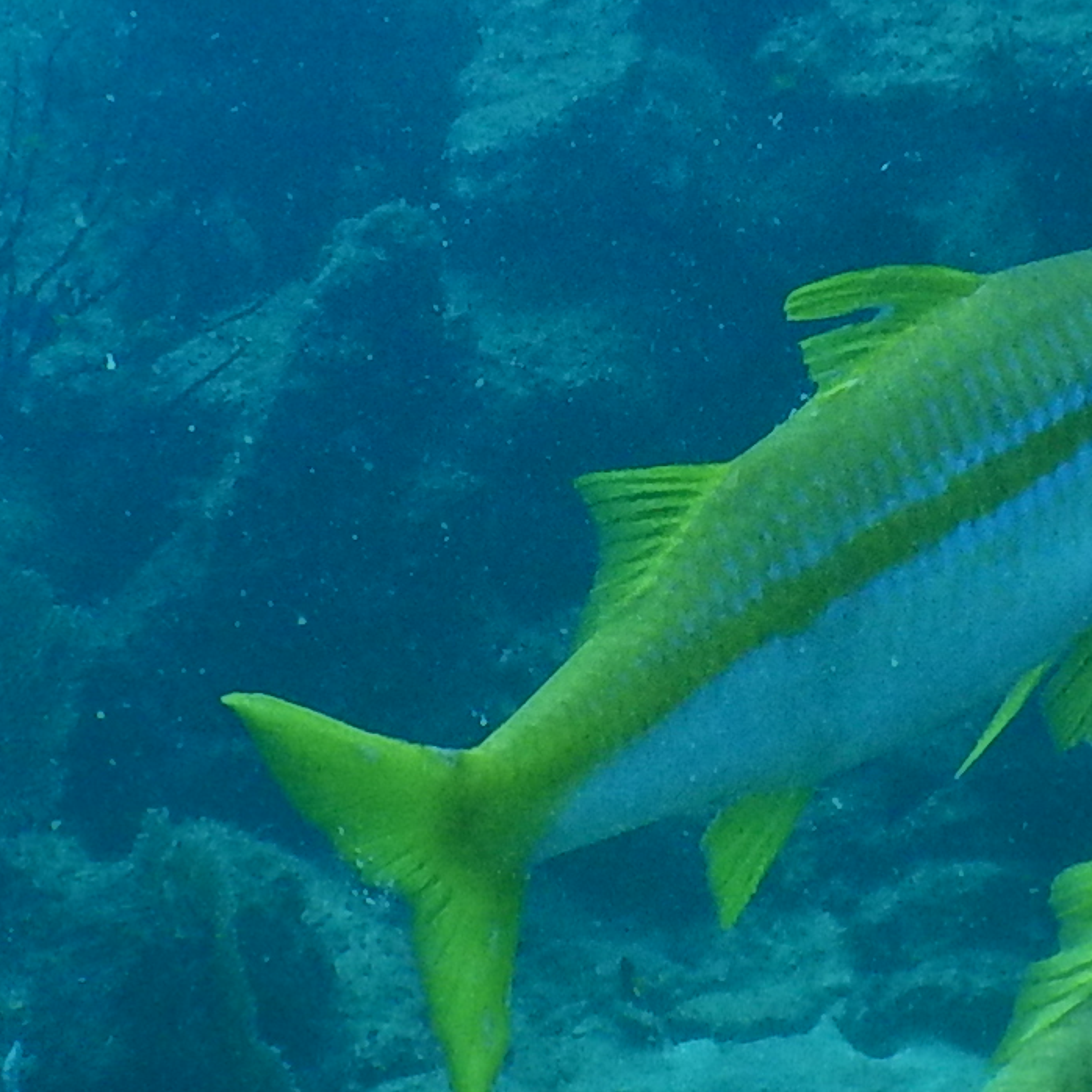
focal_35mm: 140
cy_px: 424
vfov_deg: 12.5
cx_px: 677
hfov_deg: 12.5
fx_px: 4997
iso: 125
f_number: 2.8
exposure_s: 1/200
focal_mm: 4.3
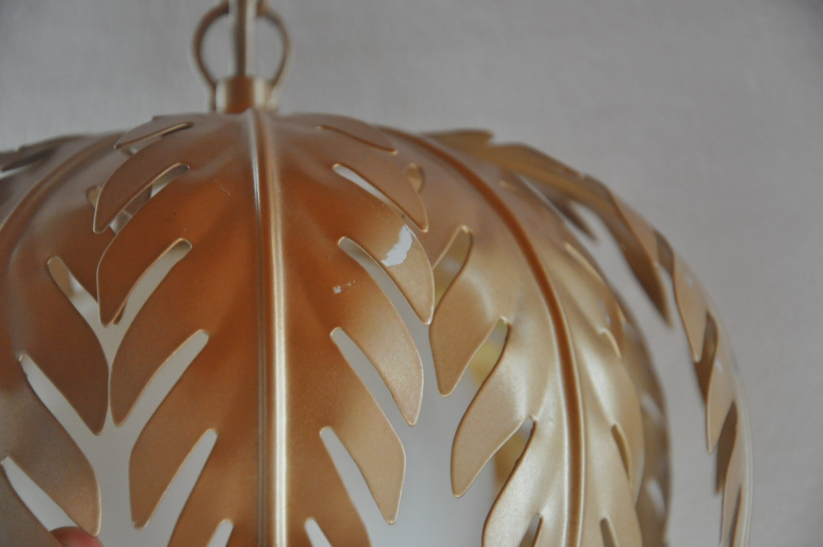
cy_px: 274
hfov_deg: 16.1
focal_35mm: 128
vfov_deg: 10.7
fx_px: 2911
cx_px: 412
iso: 1600
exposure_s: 1/100
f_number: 5.6
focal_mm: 85
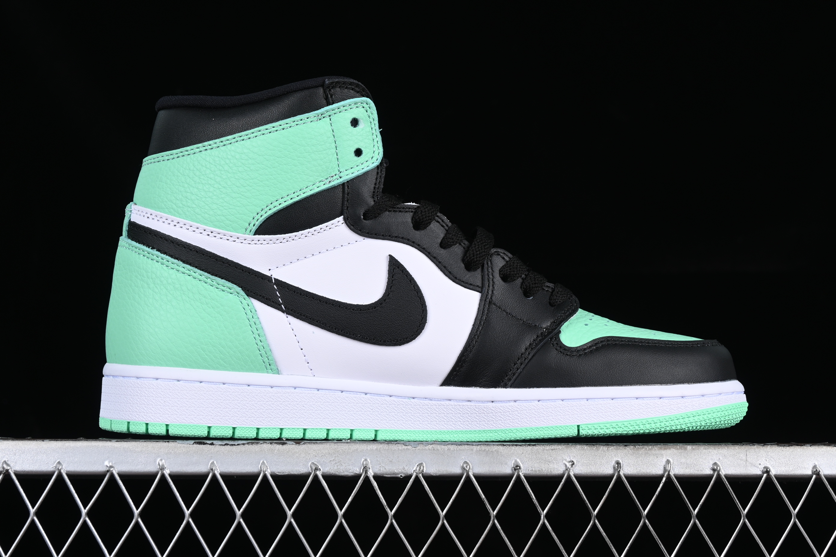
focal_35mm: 75
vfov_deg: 18.2
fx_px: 1742
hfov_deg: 27.0
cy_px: 278
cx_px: 418
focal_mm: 50
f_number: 8
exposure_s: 1/60
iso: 160
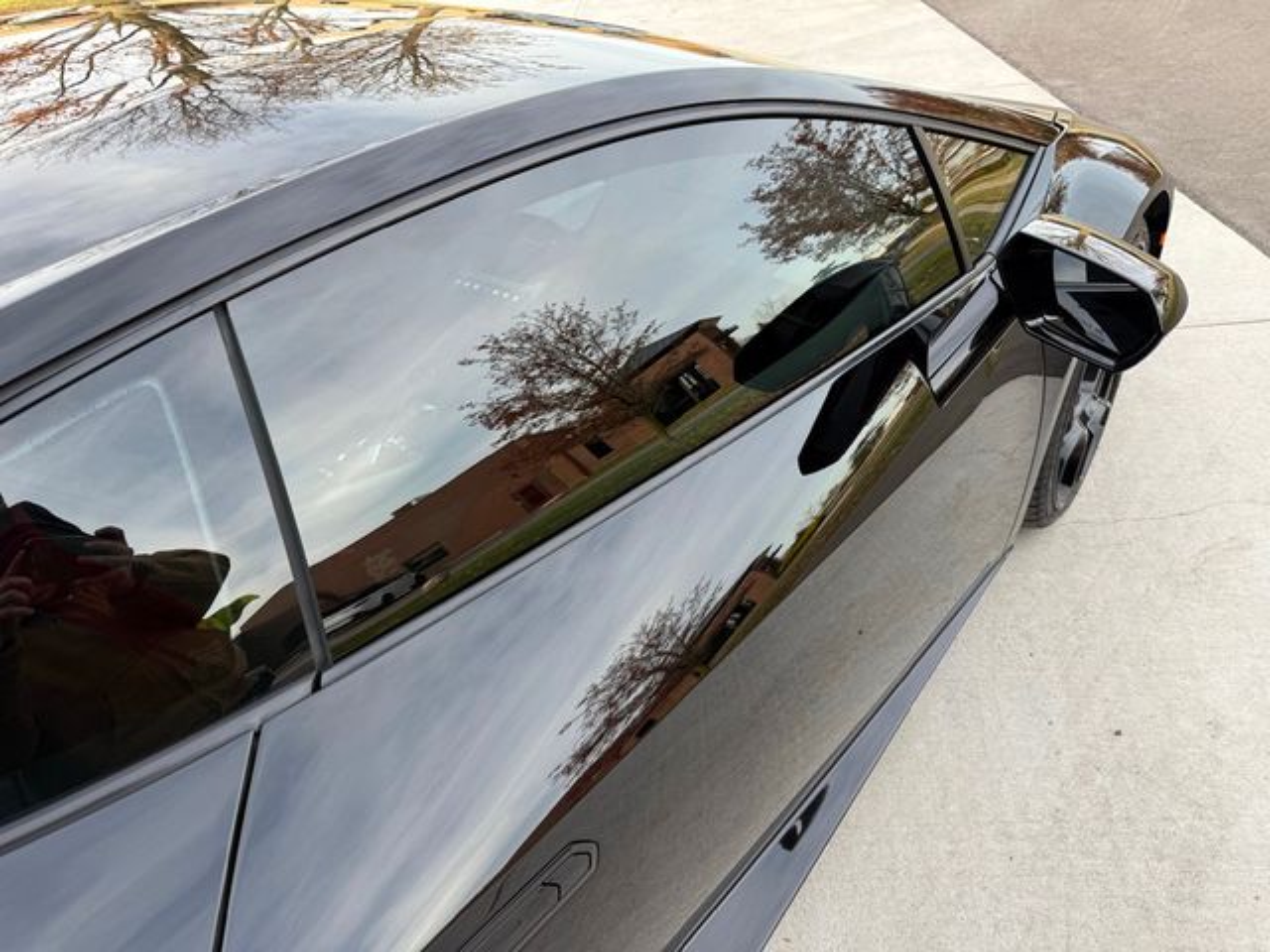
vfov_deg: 56.8
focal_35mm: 24
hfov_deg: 71.6
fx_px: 881
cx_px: 635
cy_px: 476
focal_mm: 6.76
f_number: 1.78
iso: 80
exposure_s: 1/467
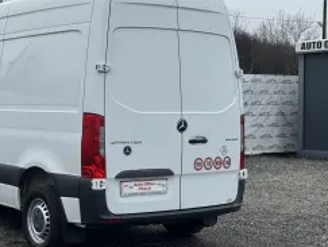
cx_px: 88
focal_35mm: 71
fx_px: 674
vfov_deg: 20.8
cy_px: 113
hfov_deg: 27.0
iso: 64
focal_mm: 6.76
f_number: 1.78
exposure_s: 1/1770
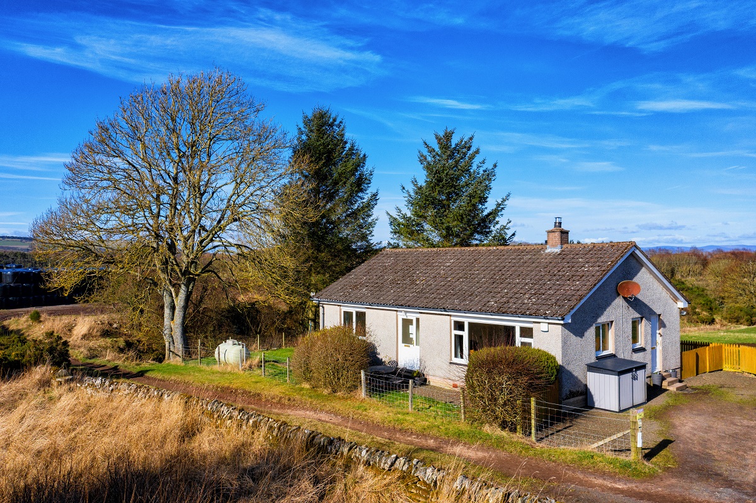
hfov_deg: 65.5
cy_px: 252
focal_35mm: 28
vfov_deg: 46.4
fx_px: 588
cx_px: 378
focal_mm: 10.26
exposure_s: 1/1000
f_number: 5
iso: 100
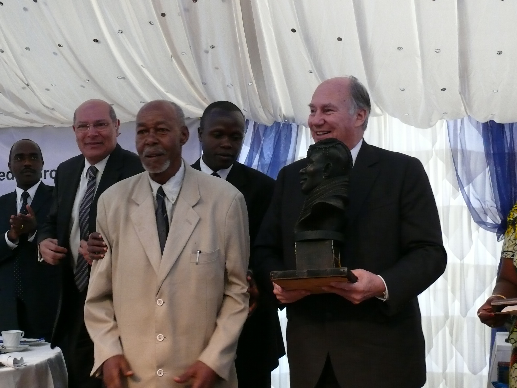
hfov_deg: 34.9
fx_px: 821
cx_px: 258
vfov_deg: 26.6
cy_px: 194
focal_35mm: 55
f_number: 3.2
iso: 400
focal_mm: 10.1
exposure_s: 1/60
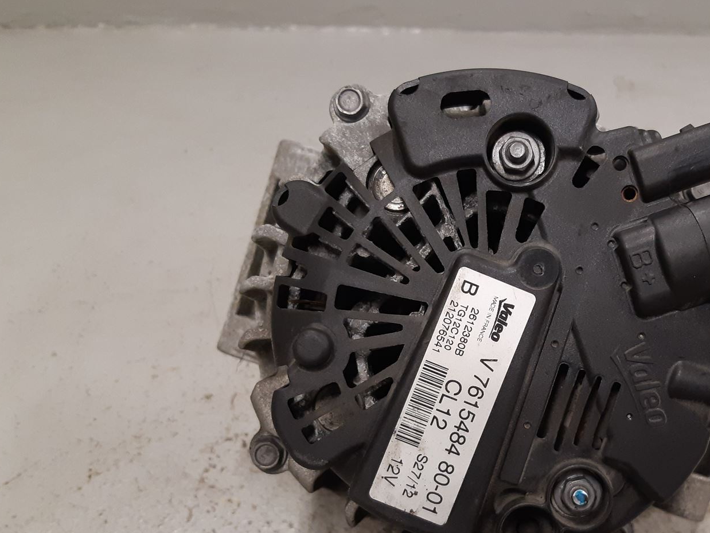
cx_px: 488
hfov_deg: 43.1
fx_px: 882
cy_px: 347
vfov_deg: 33.4
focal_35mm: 43
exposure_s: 1/50
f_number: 1.7
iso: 160
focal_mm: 3.93
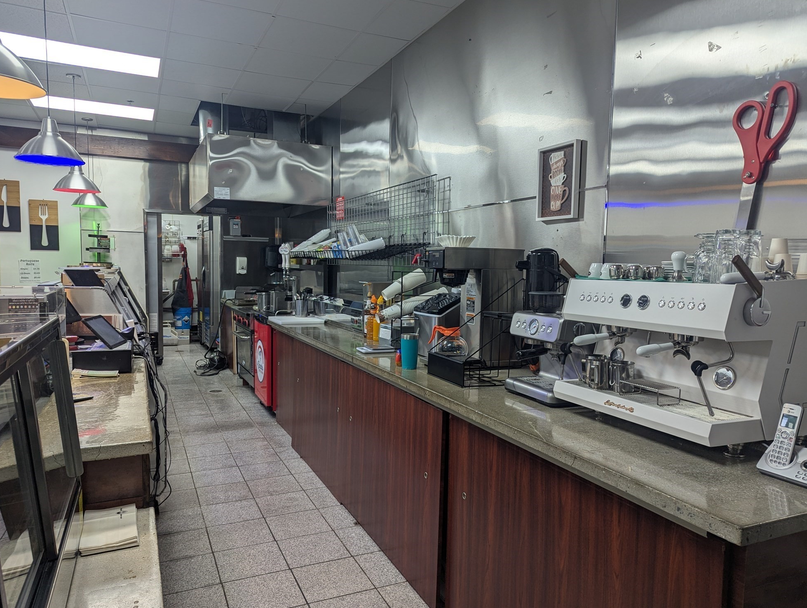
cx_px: 404
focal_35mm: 25
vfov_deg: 55.0
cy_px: 307
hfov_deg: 69.3
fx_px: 584
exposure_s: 1/60
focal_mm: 6.81
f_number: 1.85
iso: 31
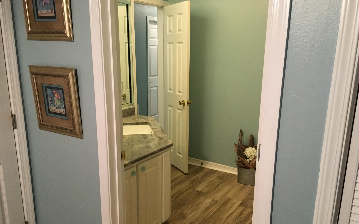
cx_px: 178
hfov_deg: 61.2
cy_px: 130
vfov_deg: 40.5
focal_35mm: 31
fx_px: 303
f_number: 2.2
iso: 200
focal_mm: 4.15
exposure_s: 1/30
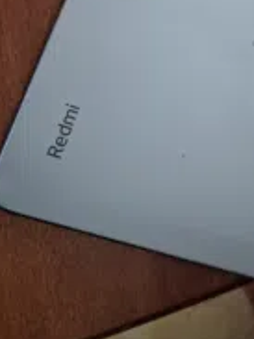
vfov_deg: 30.1
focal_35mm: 59
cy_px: -13
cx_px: 263
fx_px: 578
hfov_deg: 23.6
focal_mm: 4
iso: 500
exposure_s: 1/33
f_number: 1.8
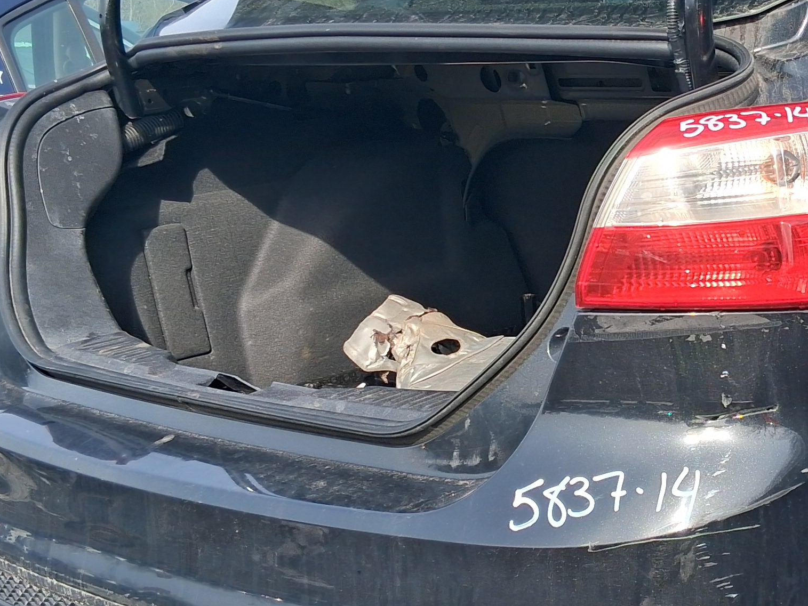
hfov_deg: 27.0
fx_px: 1634
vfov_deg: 21.0
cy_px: 296
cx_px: 693
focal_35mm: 70
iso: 25
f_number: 1.8
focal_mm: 3.98
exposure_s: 1/400
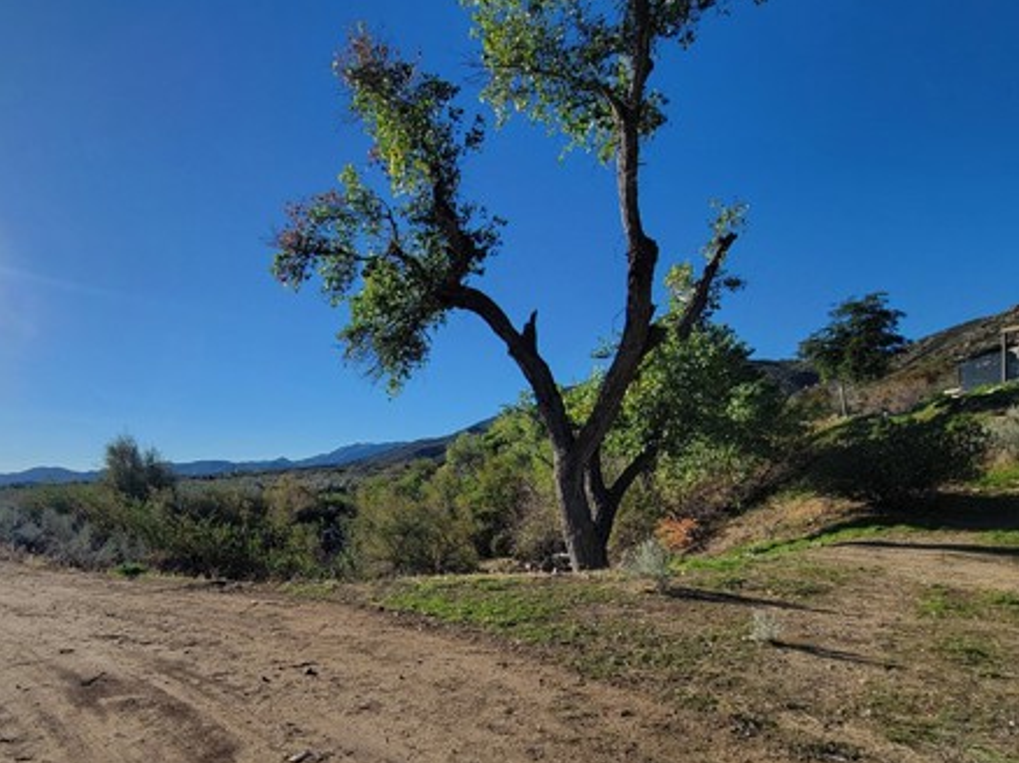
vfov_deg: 67.7
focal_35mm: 19
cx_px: 368
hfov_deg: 82.7
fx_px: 559
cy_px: 472
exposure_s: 1/2417
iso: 50
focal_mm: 2.2
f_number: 2.2
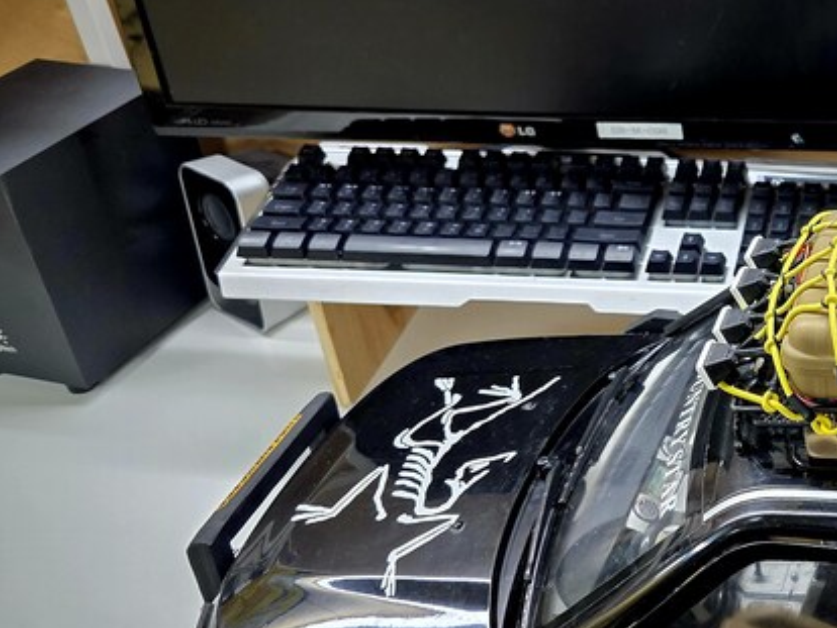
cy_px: 191
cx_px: 906
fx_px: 1210
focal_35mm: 50
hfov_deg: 33.6
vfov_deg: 28.9
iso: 500
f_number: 1.7
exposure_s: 1/120
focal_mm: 6.3
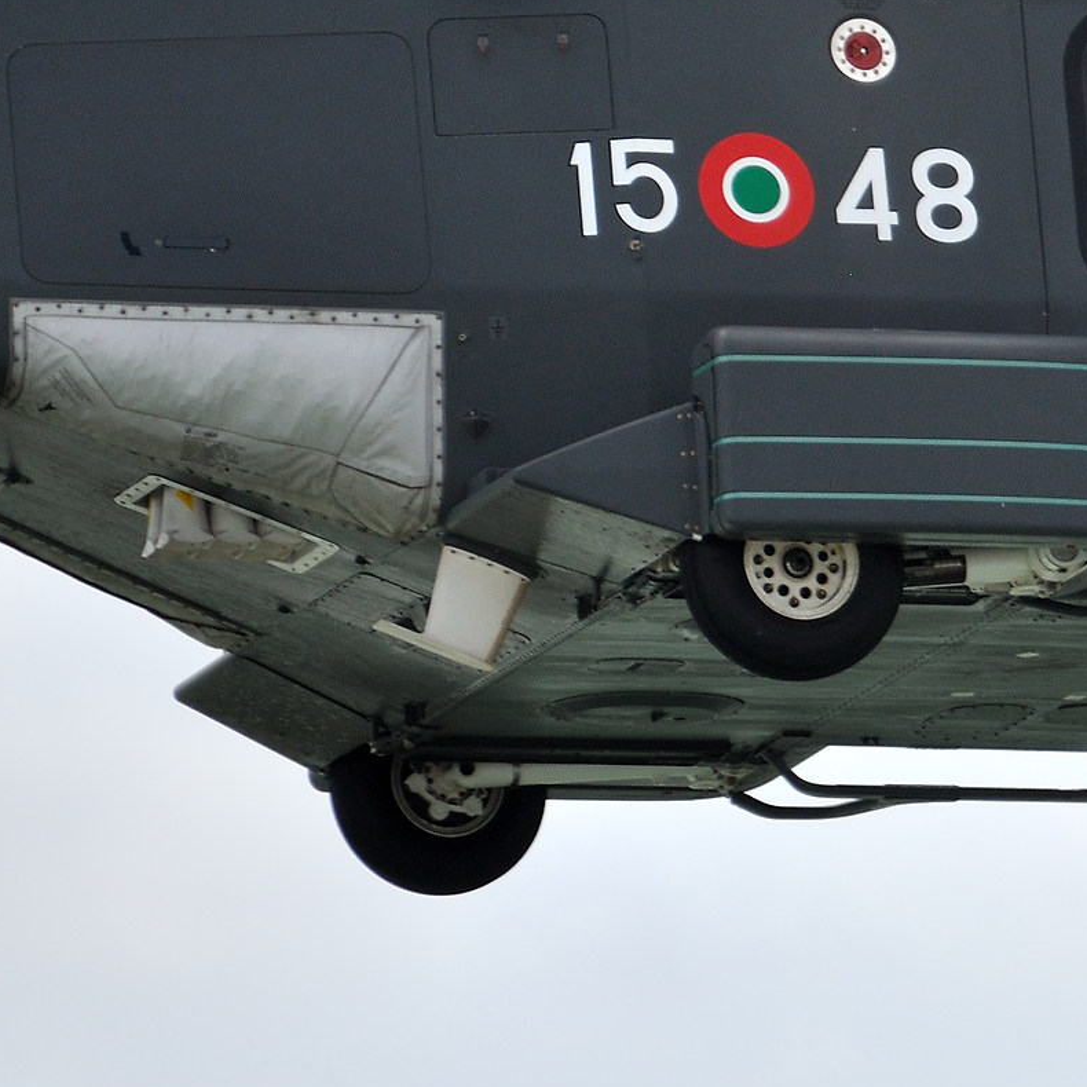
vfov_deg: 1.5
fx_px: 41247
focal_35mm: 1161
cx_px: 1512
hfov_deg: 1.5
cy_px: 220
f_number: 5.6
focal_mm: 300
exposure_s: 1/1000
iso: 250
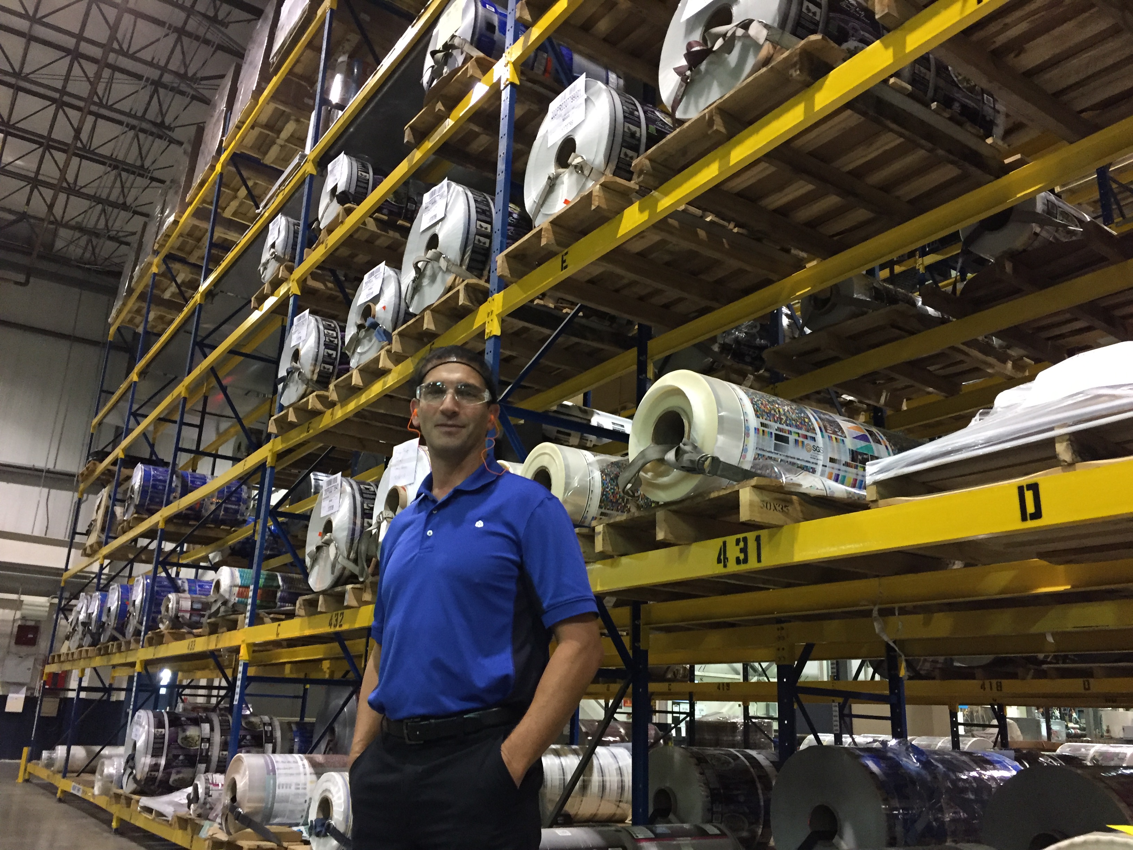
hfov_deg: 61.7
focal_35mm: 29
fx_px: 949
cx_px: 566
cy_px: 425
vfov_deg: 48.2
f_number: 2.2
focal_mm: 4.15
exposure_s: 1/24
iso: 250
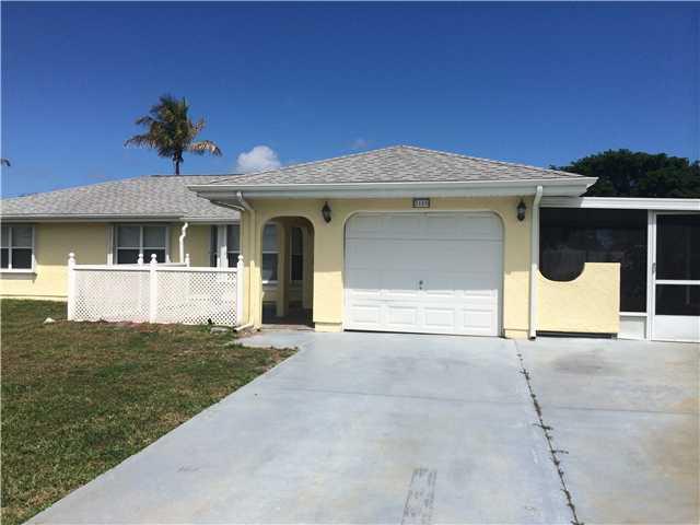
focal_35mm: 30
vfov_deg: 46.8
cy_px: 262
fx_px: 607
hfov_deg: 60.0
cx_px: 350
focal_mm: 4.12
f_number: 2.2
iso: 40
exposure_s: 1/5128
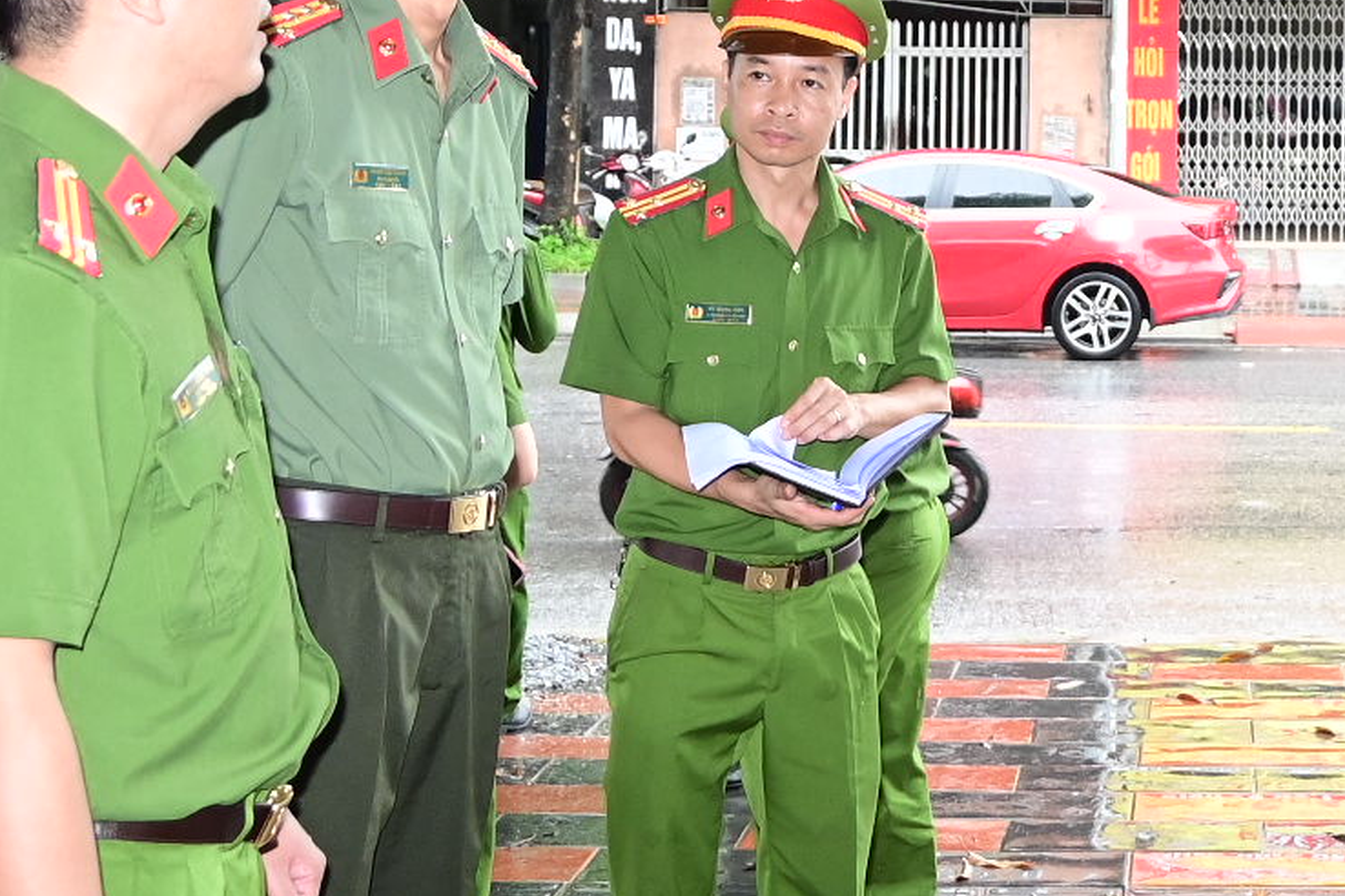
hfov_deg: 26.8
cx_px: 1296
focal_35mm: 72
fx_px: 2690
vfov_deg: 18.6
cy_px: 75
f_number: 3.5
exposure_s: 1/200
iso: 1000
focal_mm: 18
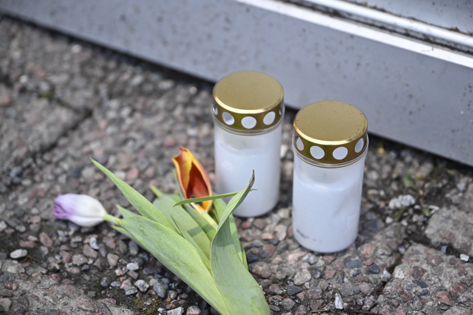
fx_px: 919
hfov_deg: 28.8
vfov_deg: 19.4
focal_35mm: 70
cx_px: 236
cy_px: 158
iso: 2500
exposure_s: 1/200
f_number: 2.8
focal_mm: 70
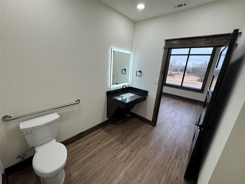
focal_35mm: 14
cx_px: 122
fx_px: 99
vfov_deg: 85.7
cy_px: 92
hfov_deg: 102.1
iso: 160
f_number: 2.2
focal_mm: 2.22
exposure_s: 1/120
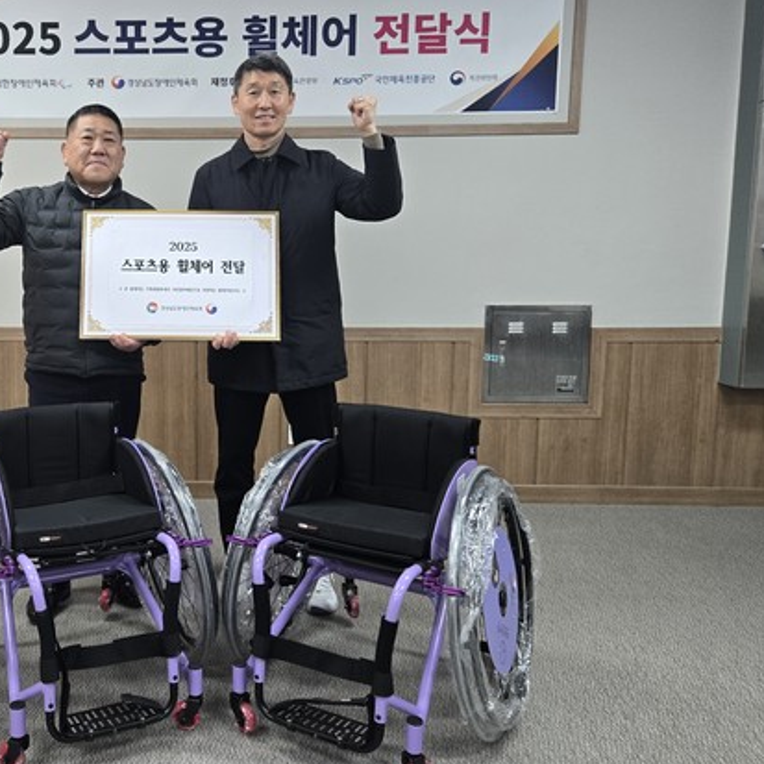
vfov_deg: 49.6
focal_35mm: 33
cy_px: 338
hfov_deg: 47.6
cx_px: 179
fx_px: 824
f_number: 1.8
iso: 200
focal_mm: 5.4
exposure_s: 1/120
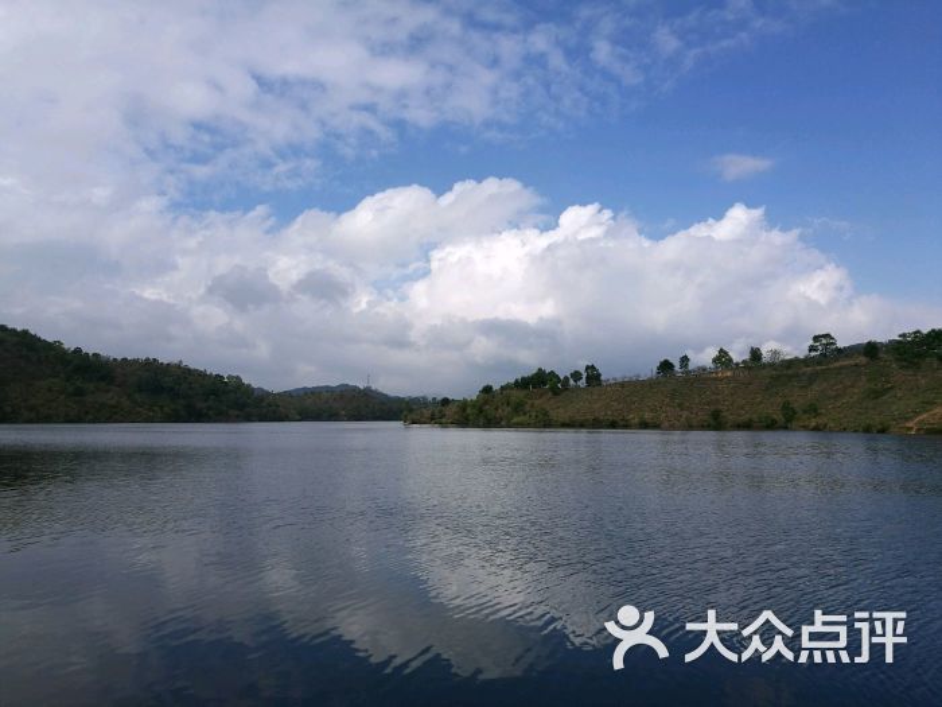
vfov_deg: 51.4
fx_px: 735
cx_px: 471
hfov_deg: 65.3
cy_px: 354
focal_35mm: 27
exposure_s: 1/1667
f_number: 2.2
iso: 50
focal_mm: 4.5
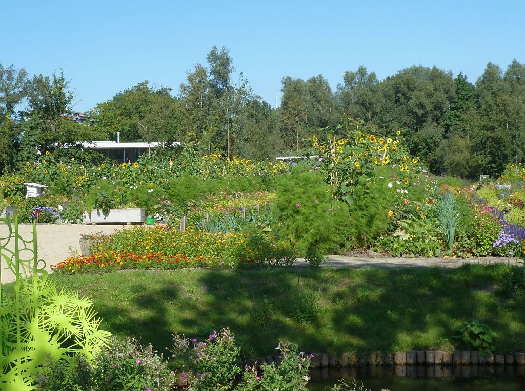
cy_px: 196
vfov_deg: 26.5
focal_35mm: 55
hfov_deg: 35.0
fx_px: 833
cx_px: 262
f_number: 3.9
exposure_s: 1/400
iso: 80
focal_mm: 9.1
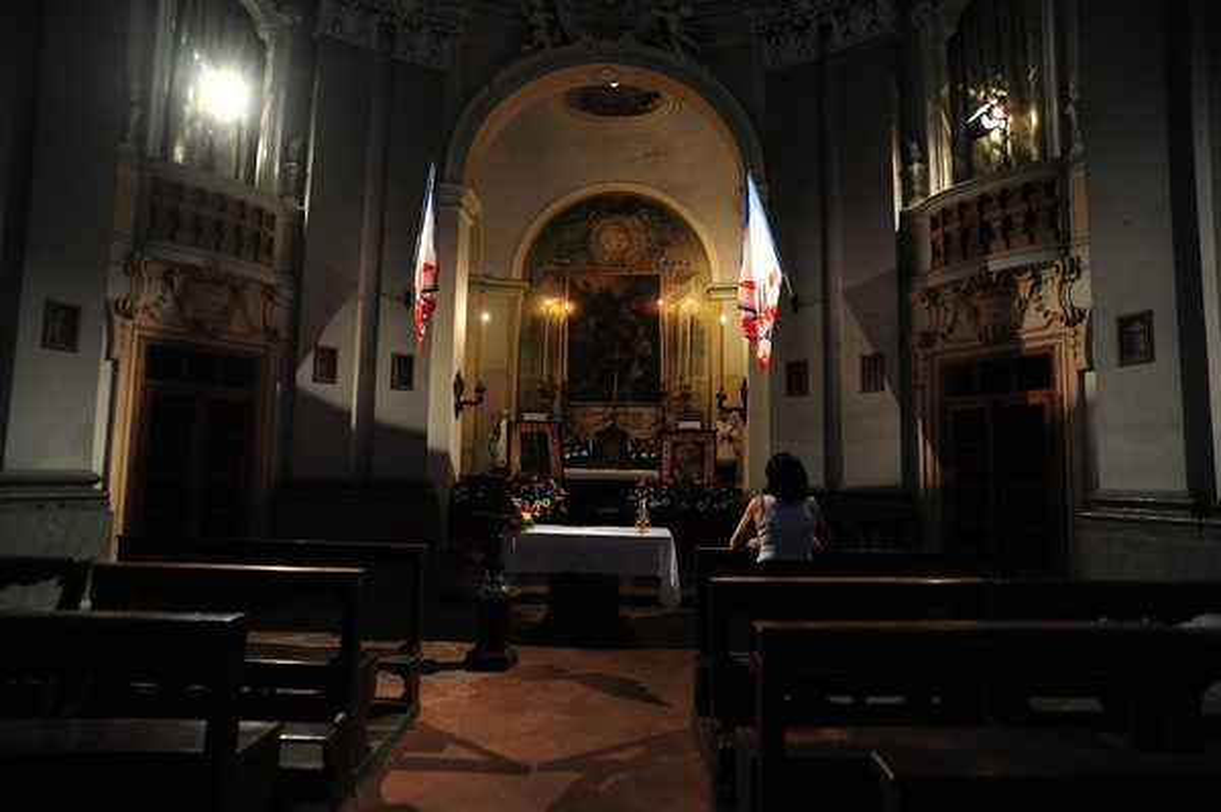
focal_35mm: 20
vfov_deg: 61.8
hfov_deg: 84.0
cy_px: 406
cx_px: 610
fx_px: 678
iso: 800
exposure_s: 1/80
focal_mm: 20
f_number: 4
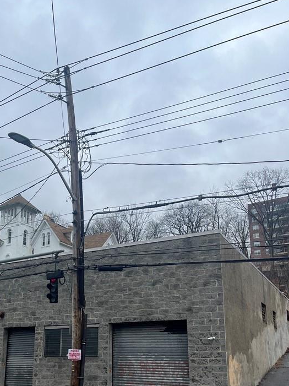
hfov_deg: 37.2
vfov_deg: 48.2
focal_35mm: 38
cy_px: 258
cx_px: 94
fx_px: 423
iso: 50
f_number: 1.6
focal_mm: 5.1
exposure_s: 1/1721
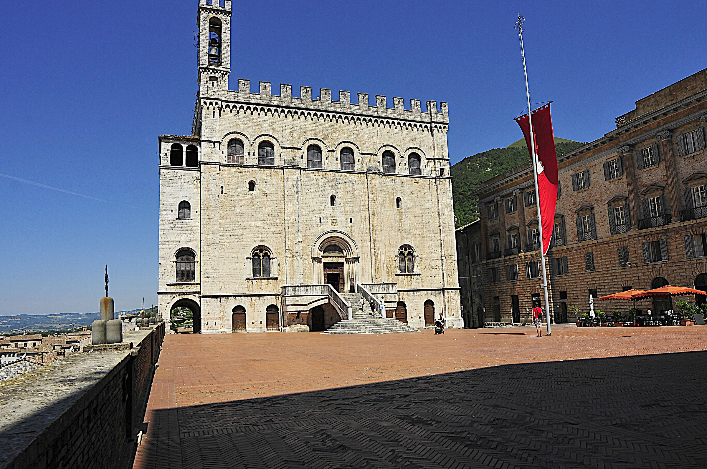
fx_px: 441
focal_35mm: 22
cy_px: 234
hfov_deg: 77.4
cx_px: 354
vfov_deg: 56.0
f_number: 8
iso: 200
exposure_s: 1/1250
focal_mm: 15
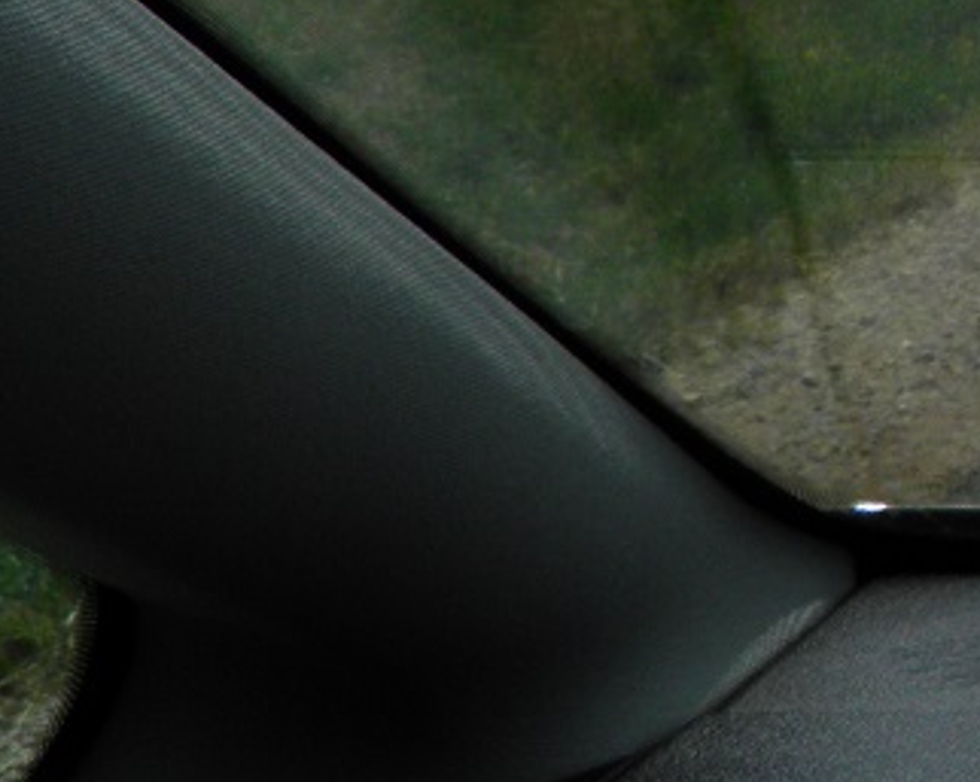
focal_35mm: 119
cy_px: -706
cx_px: 1814
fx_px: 3448
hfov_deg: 14.2
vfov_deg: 11.8
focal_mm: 4.9
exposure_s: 1/640
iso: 50
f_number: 5.7
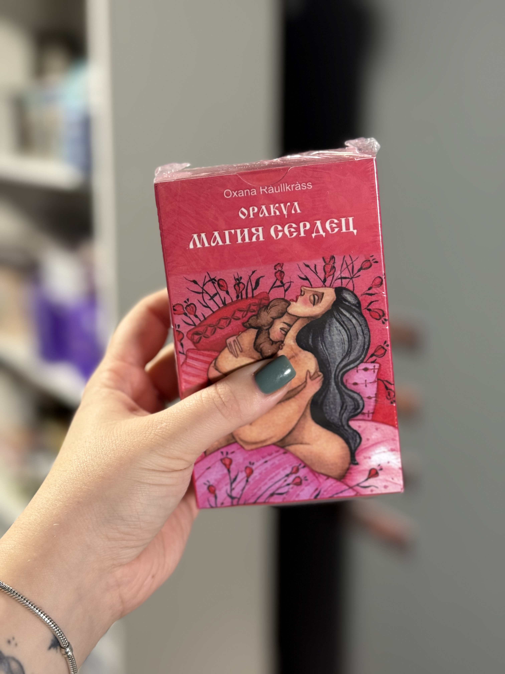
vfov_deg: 39.7
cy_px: 337
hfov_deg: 30.3
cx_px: 252
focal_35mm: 48
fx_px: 934
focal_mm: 6.76
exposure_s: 1/50
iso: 125
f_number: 1.78
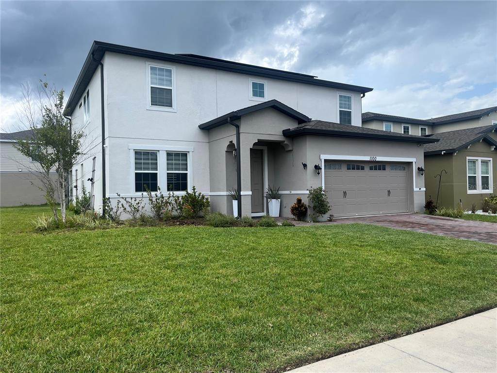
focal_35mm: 26
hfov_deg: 67.3
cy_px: 186
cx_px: 248
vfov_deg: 53.1
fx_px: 373
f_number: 1.6
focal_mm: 5.1
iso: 50
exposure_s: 1/2062
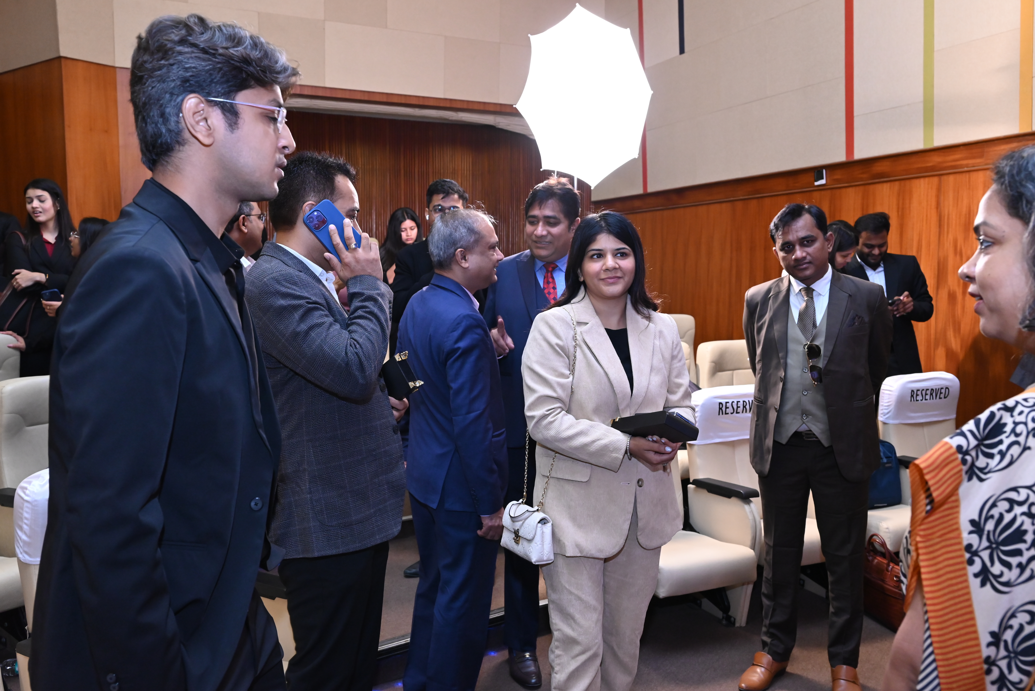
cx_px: 518
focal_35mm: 30
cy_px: 346
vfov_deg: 43.0
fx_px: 877
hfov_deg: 61.1
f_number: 6.3
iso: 2500
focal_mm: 30.5
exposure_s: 1/100
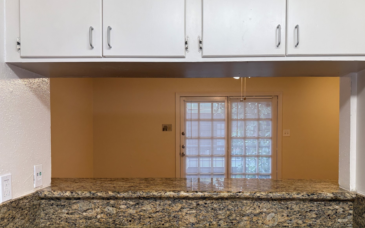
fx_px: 279
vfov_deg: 44.2
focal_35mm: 28
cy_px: 140
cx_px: 198
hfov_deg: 66.4
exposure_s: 1/120
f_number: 1.78
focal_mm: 6.76
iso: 200
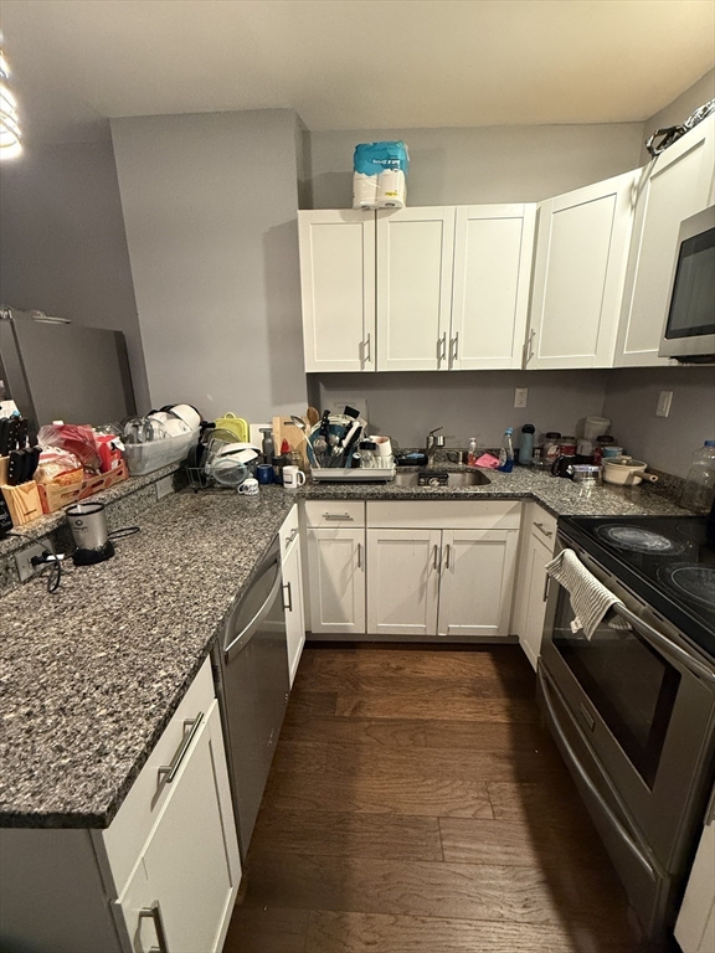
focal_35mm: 14
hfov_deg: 85.7
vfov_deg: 102.1
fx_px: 386
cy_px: 476
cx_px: 358
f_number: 2.2
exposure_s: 1/60
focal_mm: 2.22
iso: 640
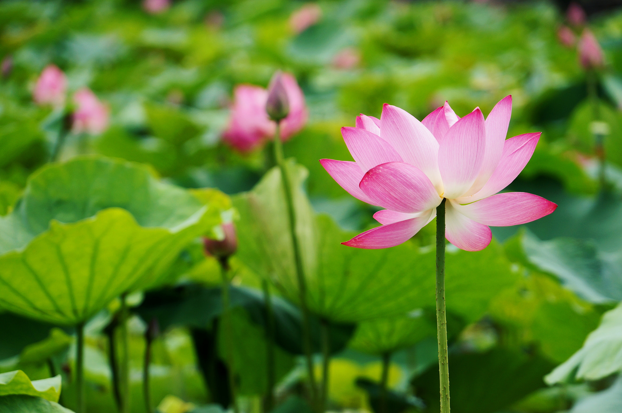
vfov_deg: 4.3
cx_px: 327
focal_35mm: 316
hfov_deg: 6.5
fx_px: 5454
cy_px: 213
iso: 200
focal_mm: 200
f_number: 6.3
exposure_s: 1/320
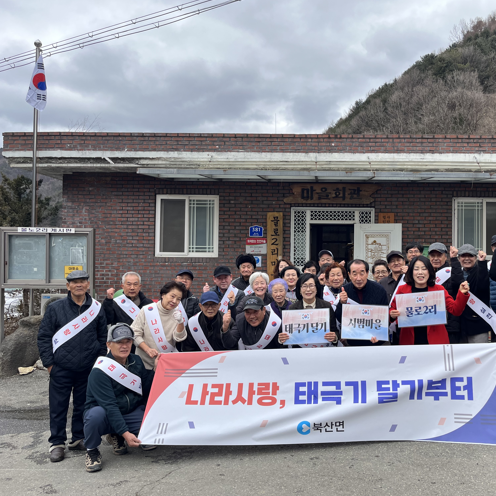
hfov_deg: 51.7
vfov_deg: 52.5
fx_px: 503
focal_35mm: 31
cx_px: 323
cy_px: 247
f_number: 1.6
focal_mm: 5.1
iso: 50
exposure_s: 1/1536
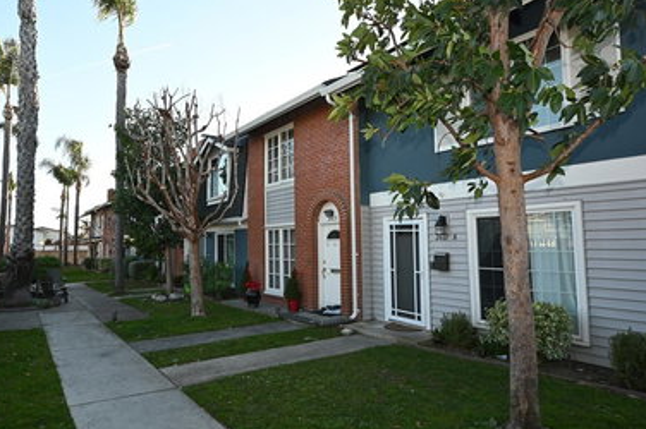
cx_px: 280
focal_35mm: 23
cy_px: 211
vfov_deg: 55.0
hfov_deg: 75.8
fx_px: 412
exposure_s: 1/125
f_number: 5.6
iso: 140
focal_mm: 12
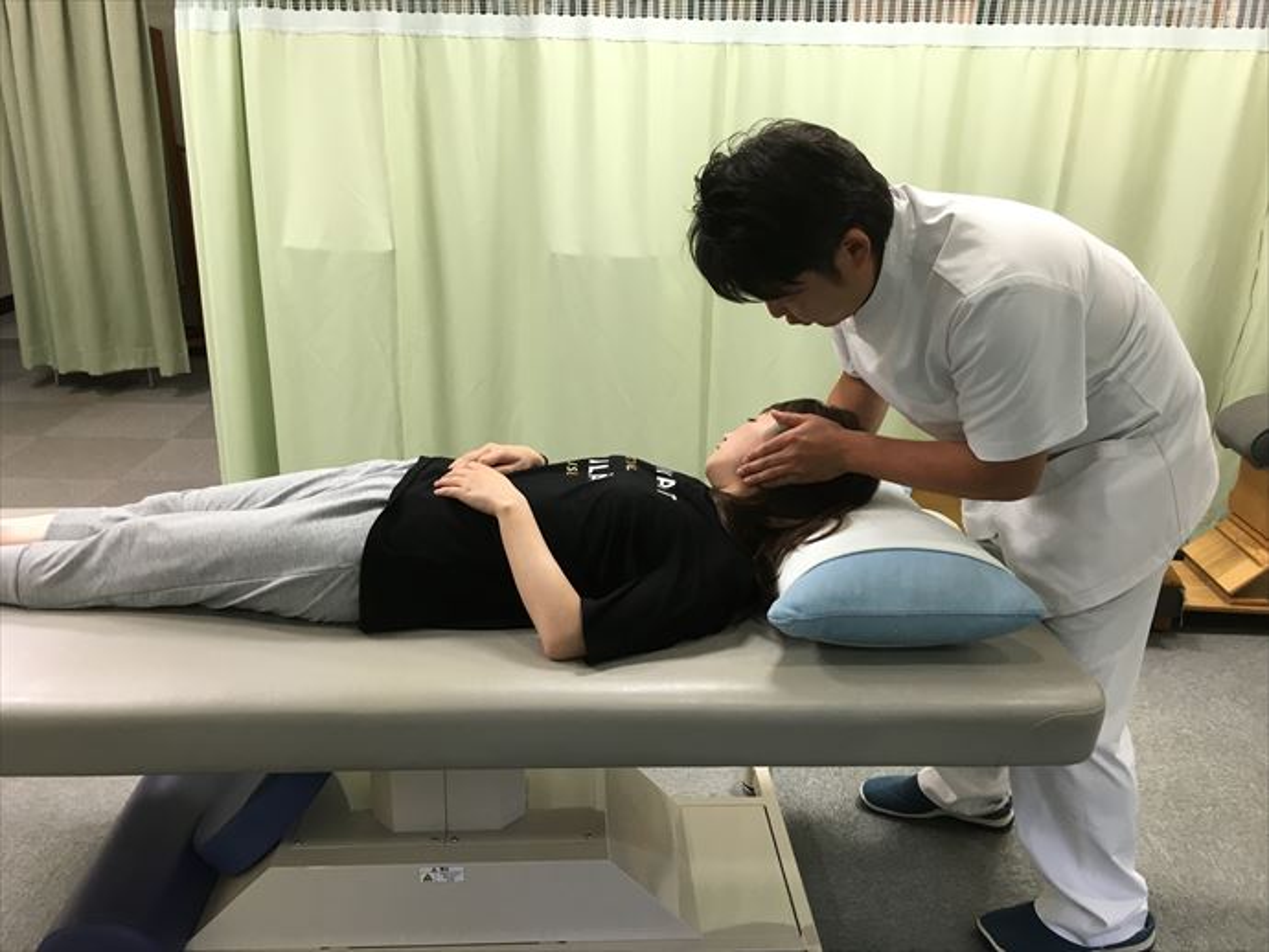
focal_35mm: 29
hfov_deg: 61.6
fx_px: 1063
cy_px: 476
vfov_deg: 48.3
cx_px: 634
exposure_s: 1/30
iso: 64
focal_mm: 4.15
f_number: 2.2
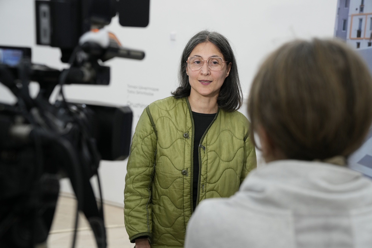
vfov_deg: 26.0
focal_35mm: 52
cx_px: 186
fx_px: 537
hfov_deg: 38.2
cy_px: 124
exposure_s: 1/80
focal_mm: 52
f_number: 4
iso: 1000
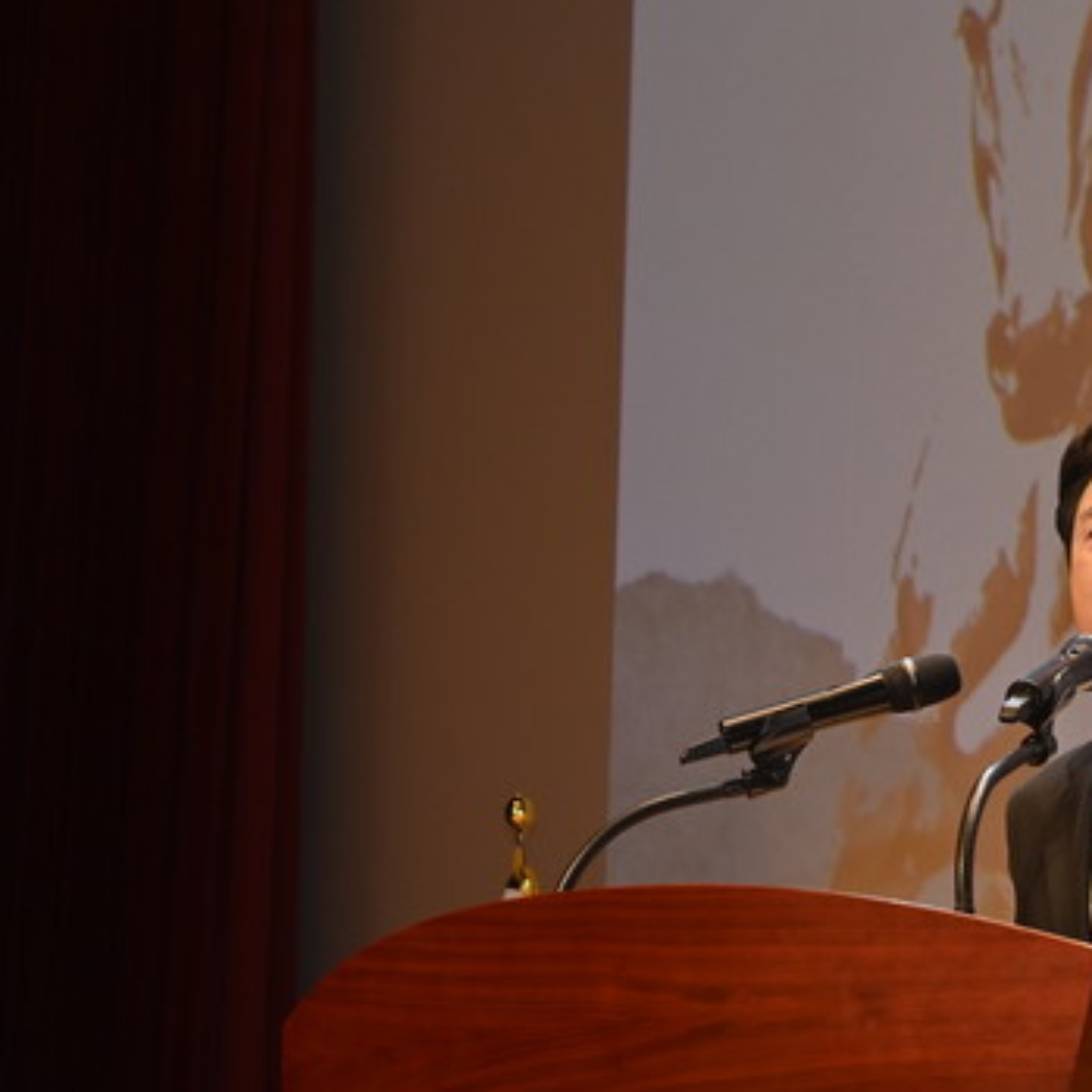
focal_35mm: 133
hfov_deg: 13.1
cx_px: 645
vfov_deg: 13.1
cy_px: 641
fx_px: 4747
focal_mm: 70
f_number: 7.1
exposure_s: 1/250
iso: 1000
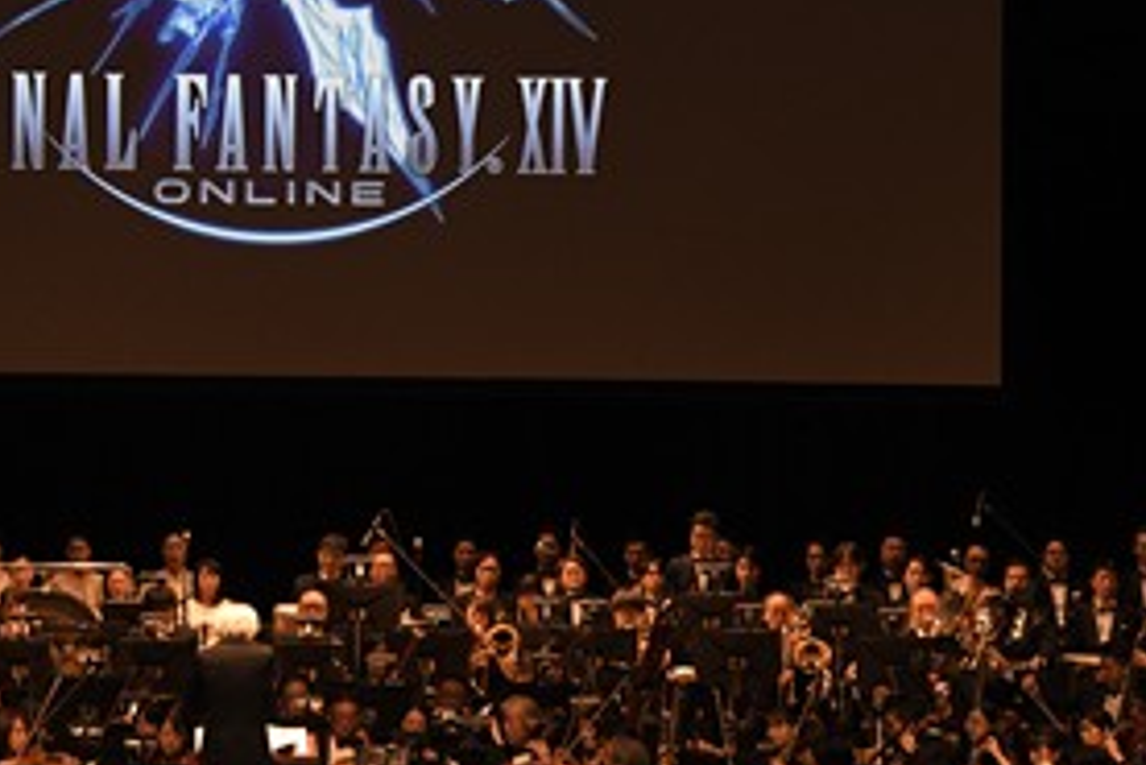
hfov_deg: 8.6
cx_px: 257
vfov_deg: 5.7
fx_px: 7644
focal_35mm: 240
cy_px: 254
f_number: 4.8
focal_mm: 130
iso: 2500
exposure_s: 1/320
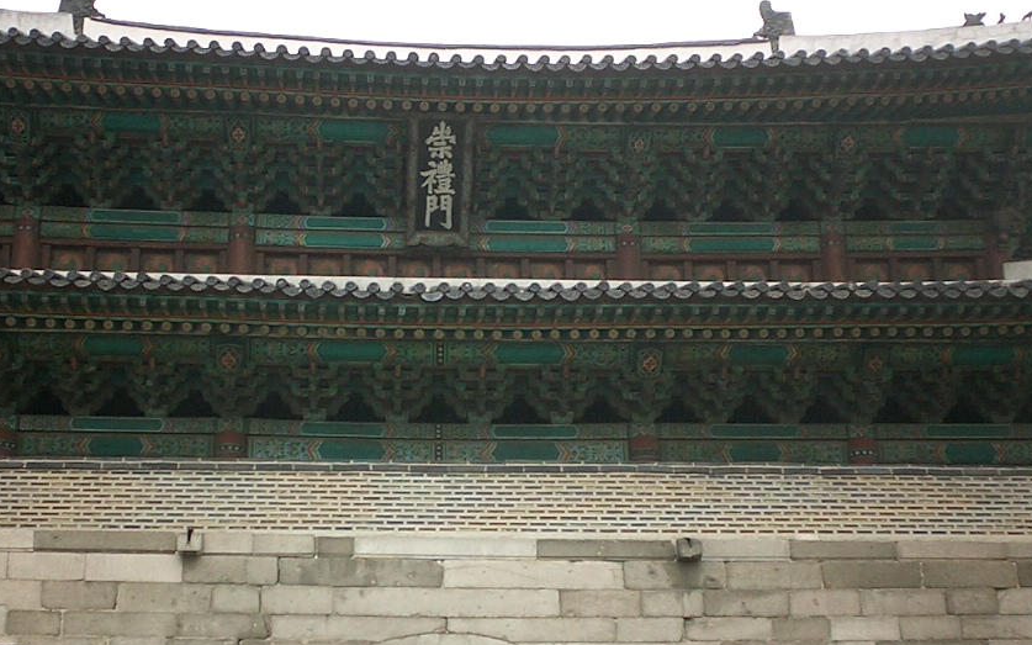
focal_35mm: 60
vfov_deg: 21.3
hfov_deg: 34.0
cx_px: 466
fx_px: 1687
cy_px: 541
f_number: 3.5
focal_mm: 5.6
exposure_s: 1/200
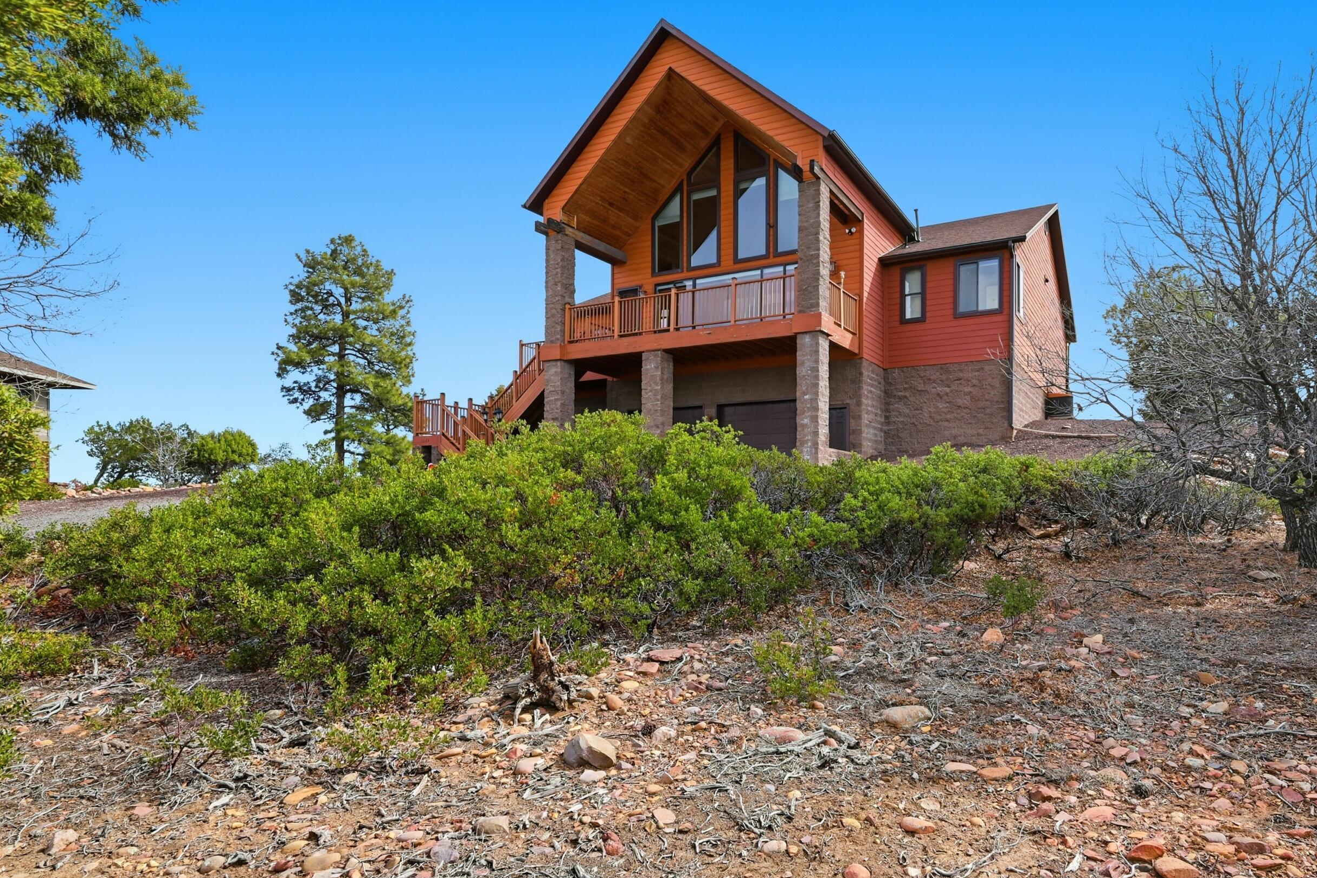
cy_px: 515
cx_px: 787
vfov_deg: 59.1
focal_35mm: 21
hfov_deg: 80.3
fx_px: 768
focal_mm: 17
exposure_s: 1/1250
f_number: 9
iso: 250
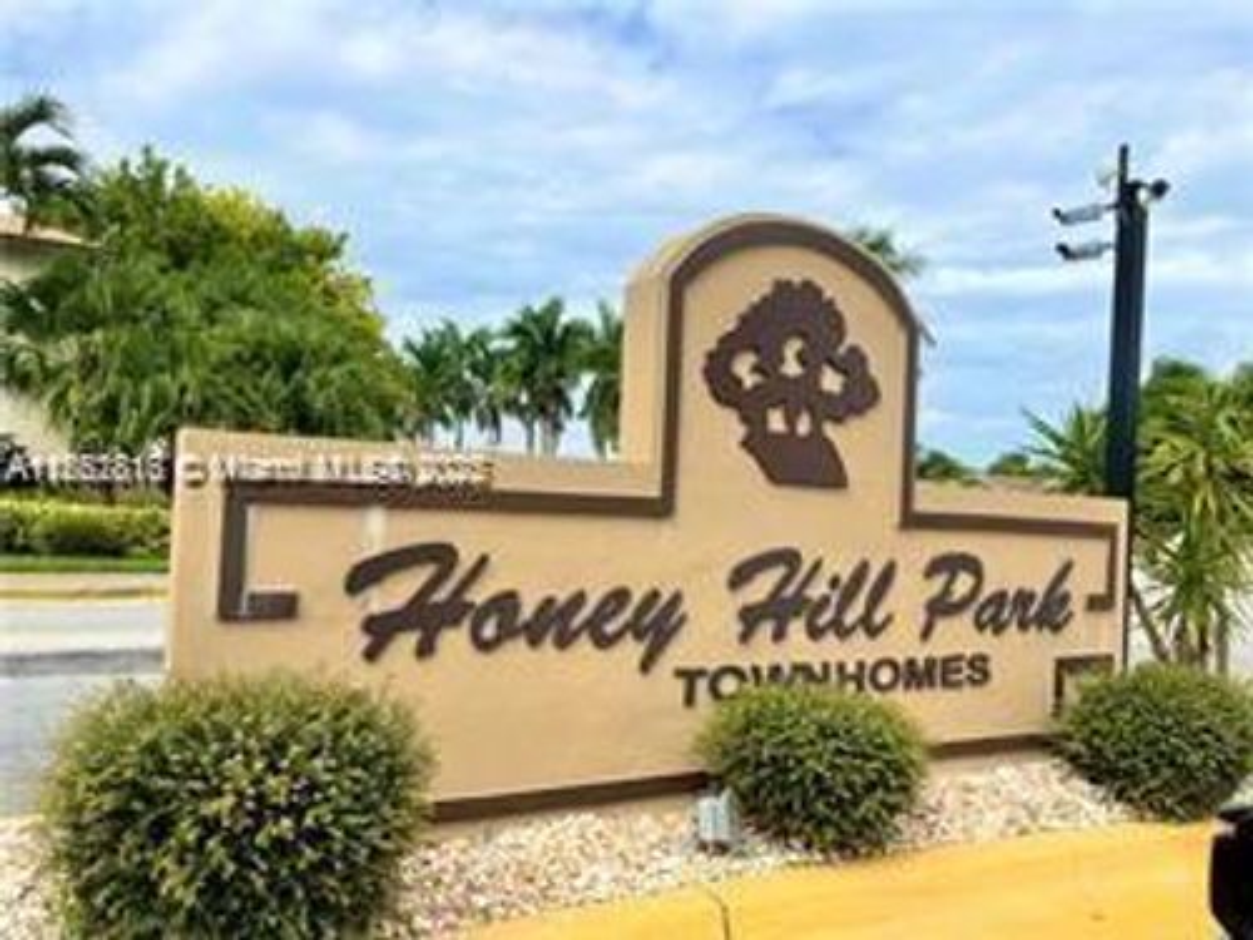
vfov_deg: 53.1
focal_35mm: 26
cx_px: 626
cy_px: 470
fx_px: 941
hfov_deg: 67.3
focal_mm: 5.1
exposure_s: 1/4049
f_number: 1.6
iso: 32
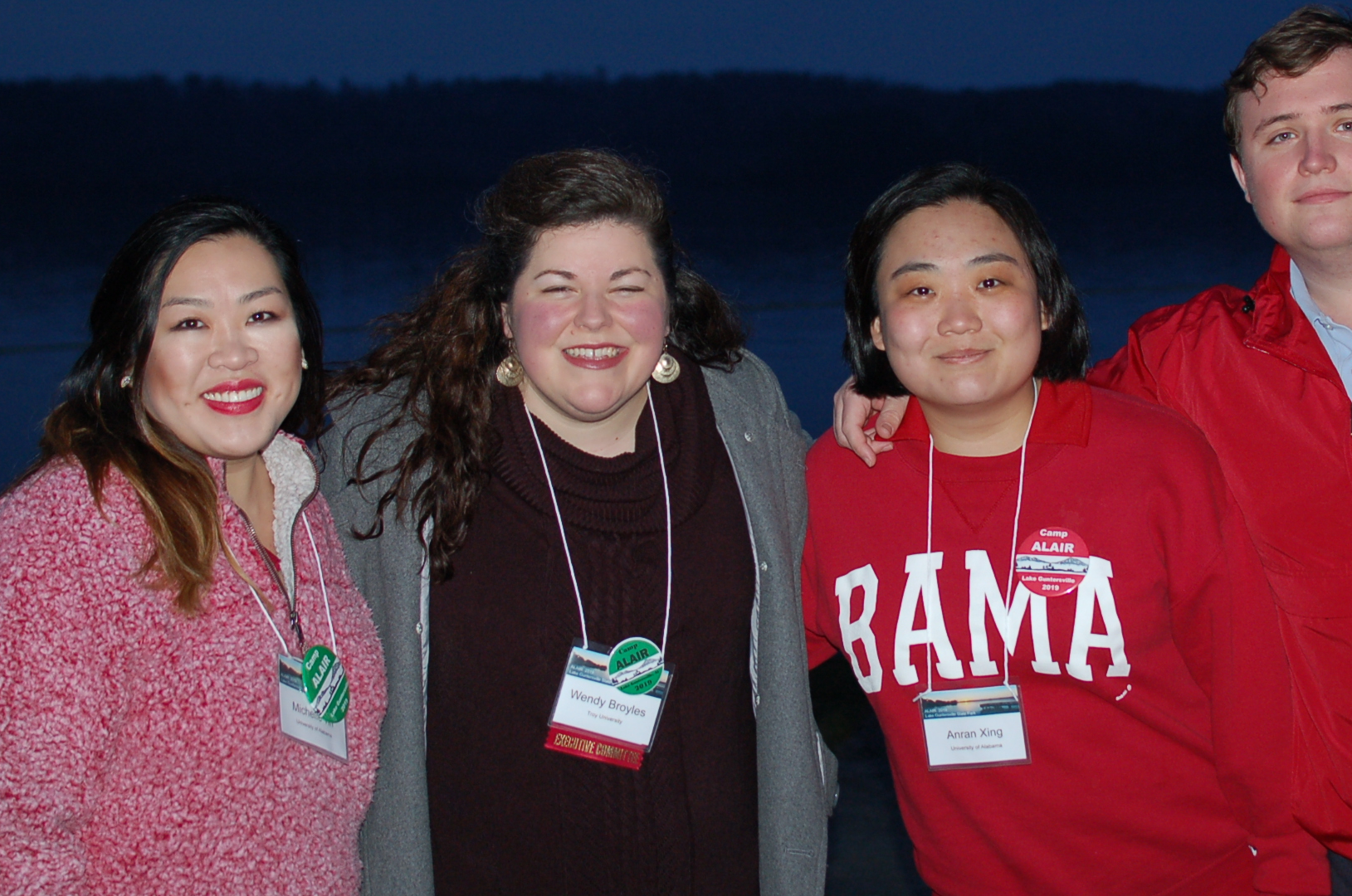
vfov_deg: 18.7
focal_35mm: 73
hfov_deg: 27.8
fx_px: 2725
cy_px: 358
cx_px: 779
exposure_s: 1/60
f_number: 2.8
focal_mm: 35
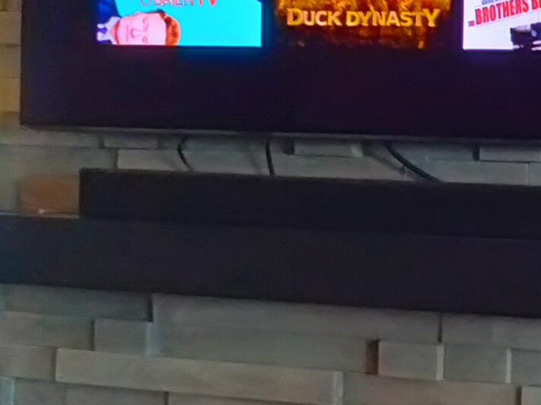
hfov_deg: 12.6
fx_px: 2375
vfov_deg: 9.8
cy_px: 263
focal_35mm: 152
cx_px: 669
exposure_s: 1/24.4
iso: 100
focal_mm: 3.98
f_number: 1.8
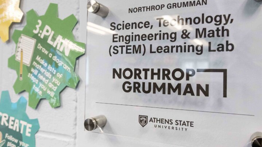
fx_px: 250
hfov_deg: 55.3
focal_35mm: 36
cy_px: 67
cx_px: 134
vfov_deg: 32.8
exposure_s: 1/250
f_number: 5.6
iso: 3200
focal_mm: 24
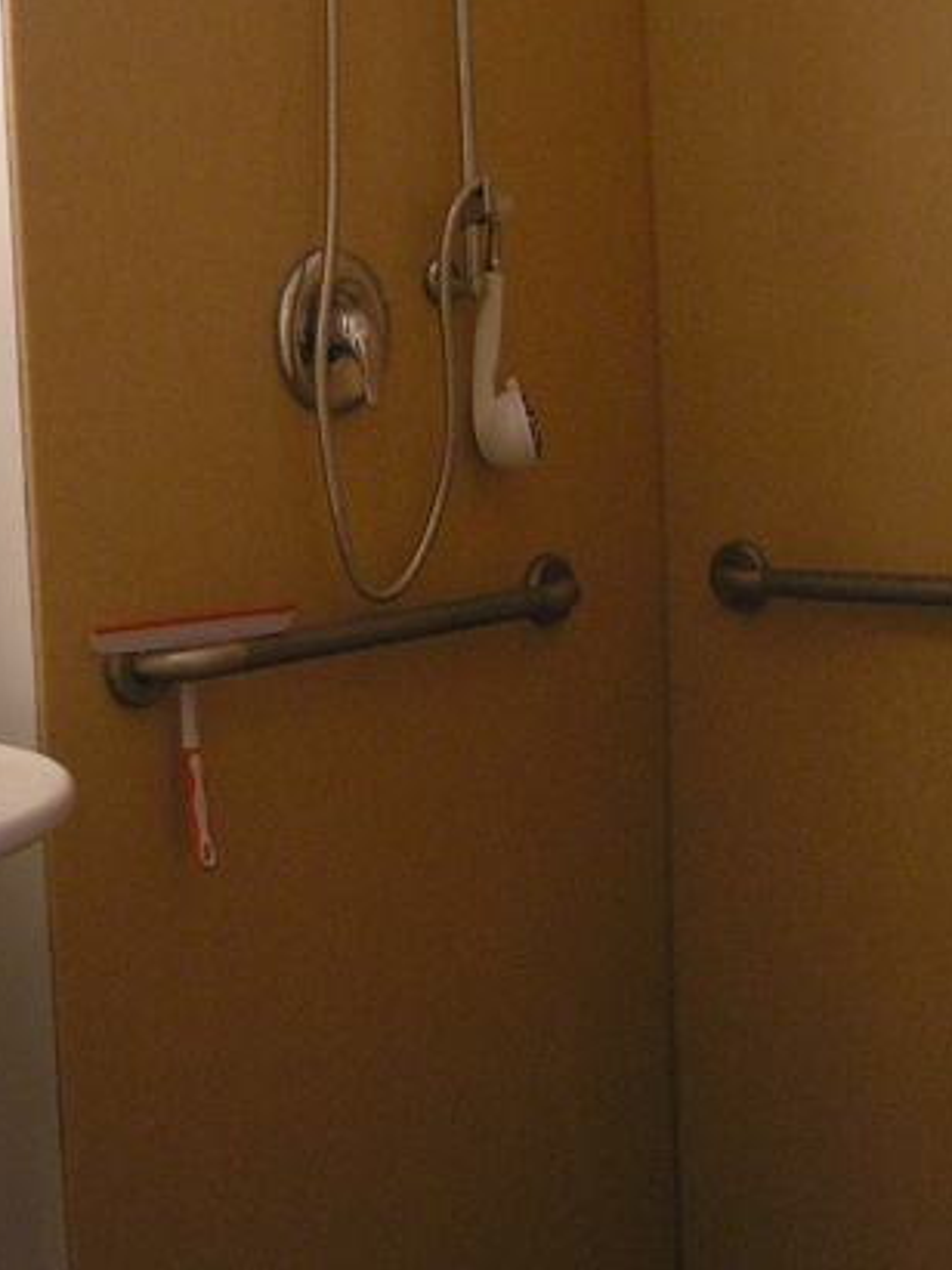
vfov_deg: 26.2
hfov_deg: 19.6
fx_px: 2715
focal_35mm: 74
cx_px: 167
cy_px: 433
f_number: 2.8
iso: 125
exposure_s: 1/40
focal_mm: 5.8
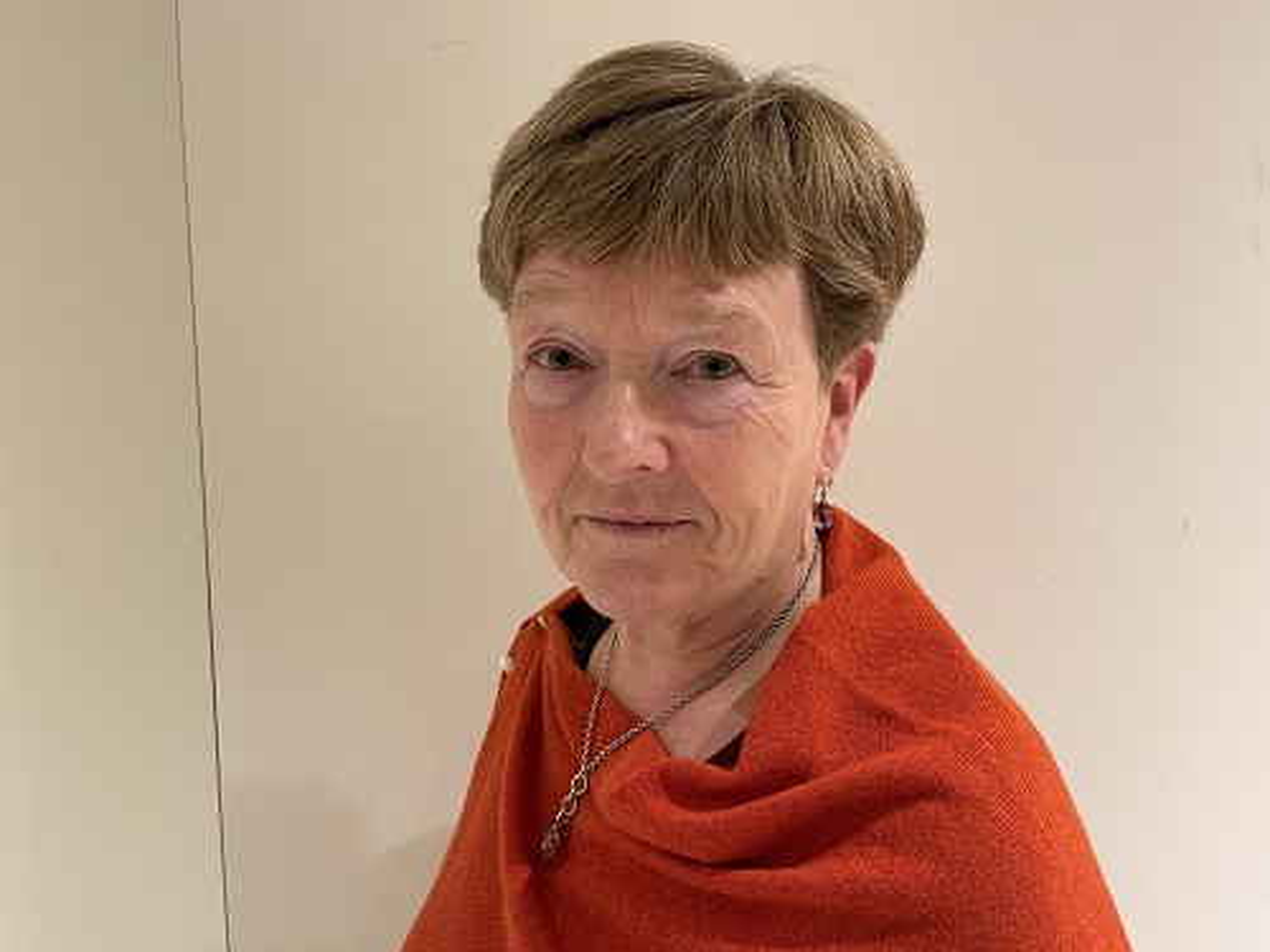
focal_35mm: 26
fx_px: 954
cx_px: 635
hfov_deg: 67.3
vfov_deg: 53.1
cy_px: 476
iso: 400
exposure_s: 1/33
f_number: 1.6
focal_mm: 5.1
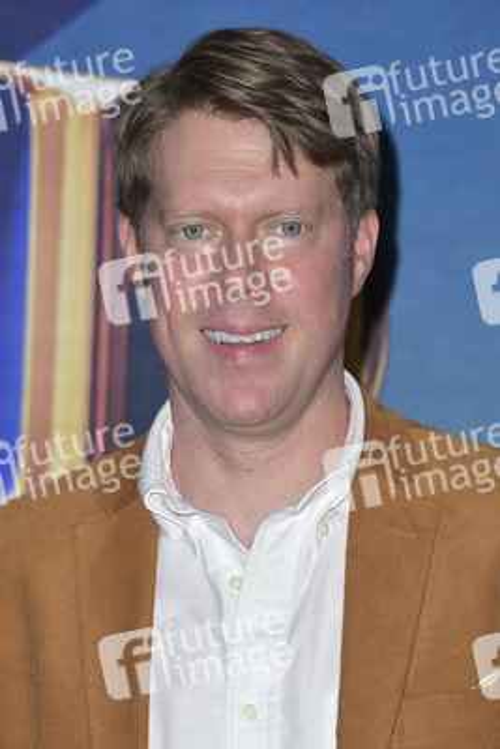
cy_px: 374
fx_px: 3538
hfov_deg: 8.1
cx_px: 250
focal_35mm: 170
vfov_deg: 12.1
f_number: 6.3
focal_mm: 170
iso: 320
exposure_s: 1/250
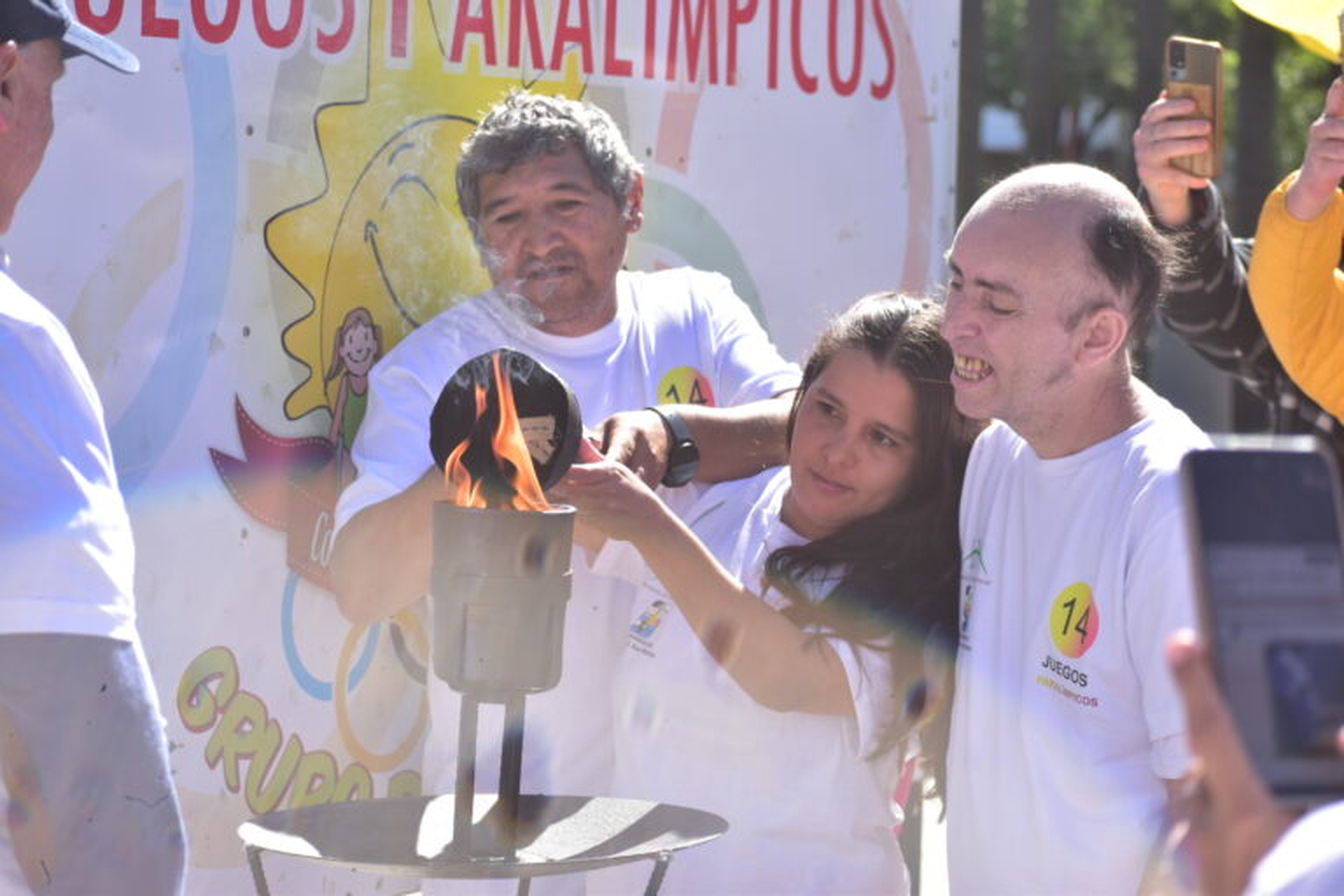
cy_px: 448
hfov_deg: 19.5
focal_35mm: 105
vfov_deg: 13.0
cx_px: 672
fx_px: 3920
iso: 250
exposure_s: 1/800
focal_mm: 70
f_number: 4.5
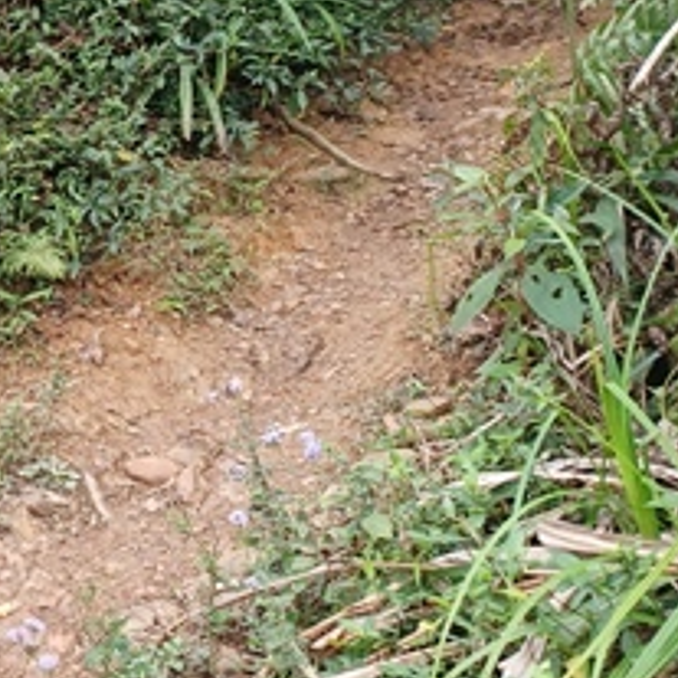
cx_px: -269
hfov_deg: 23.0
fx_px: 1418
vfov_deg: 26.6
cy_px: 177
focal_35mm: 64
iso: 80
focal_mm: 4.6
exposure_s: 1/59
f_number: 1.8
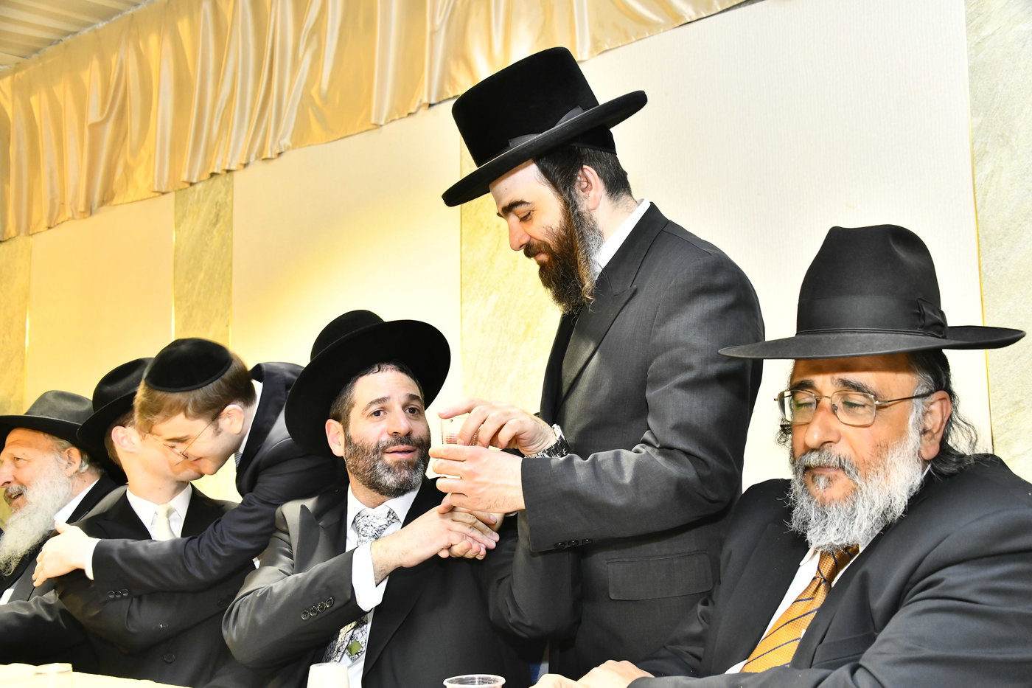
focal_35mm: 36
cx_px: 516
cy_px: 344
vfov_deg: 36.9
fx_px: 1032
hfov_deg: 53.1
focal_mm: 36
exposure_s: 1/125
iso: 2500
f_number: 5.6
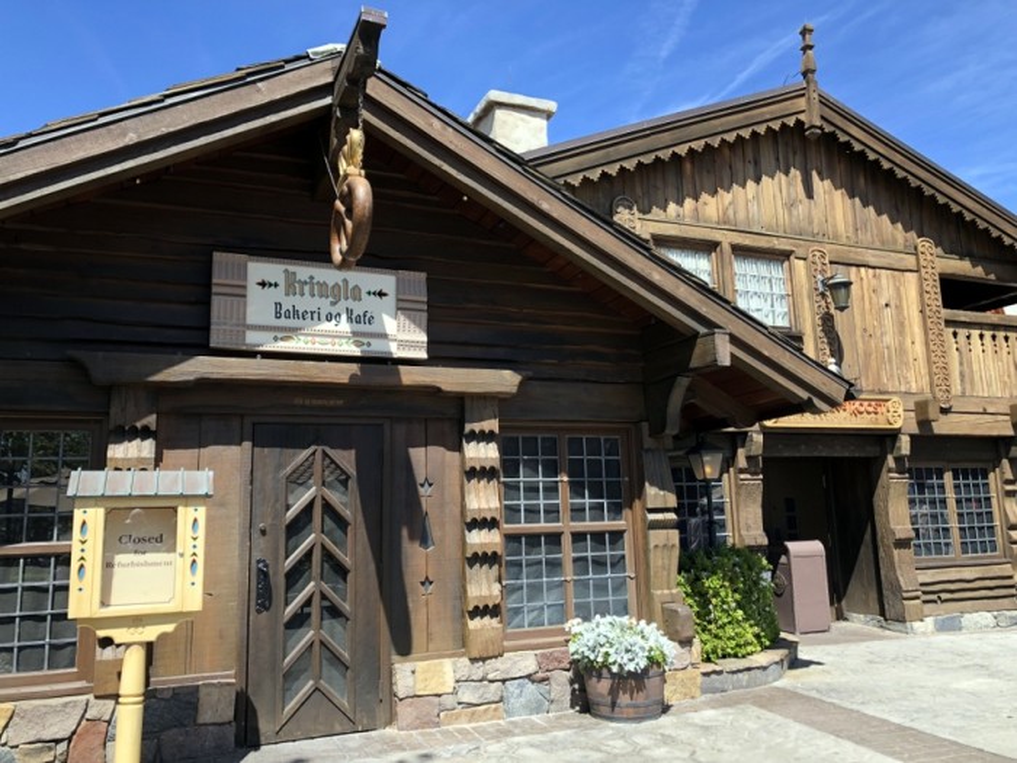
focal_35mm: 28
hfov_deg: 63.4
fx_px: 823
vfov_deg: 49.7
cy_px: 382
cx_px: 508
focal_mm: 3.99
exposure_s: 1/704
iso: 20
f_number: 1.8
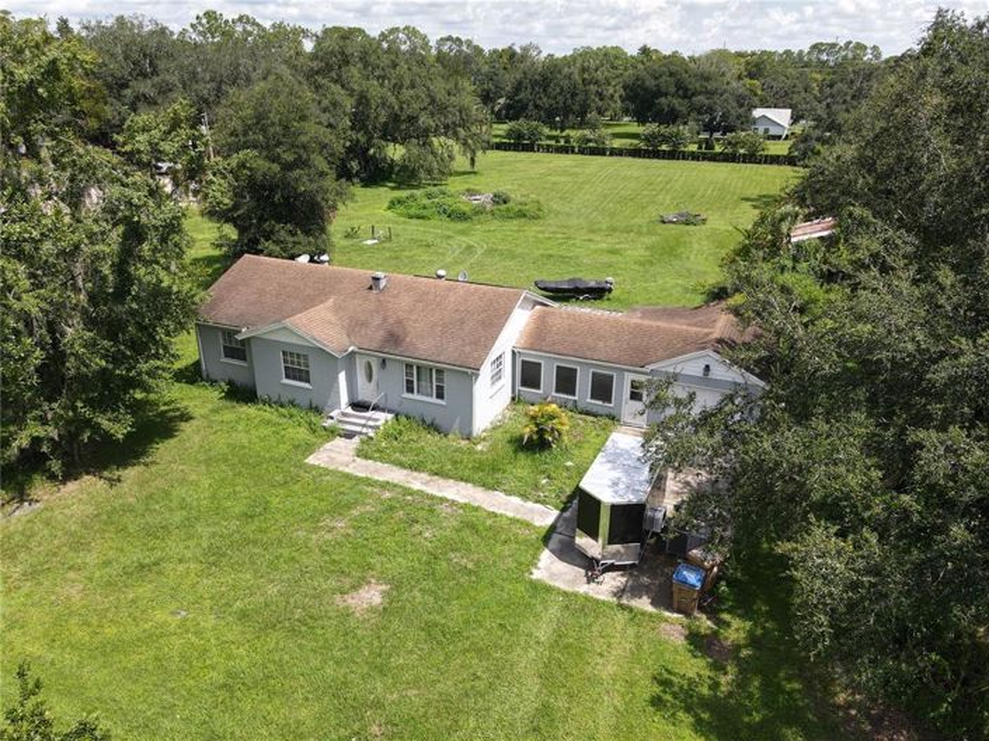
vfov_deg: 56.8
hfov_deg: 71.6
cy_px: 370
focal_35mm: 24
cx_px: 494
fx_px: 685
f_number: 2.8
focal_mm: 4.5
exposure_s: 1/500
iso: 100
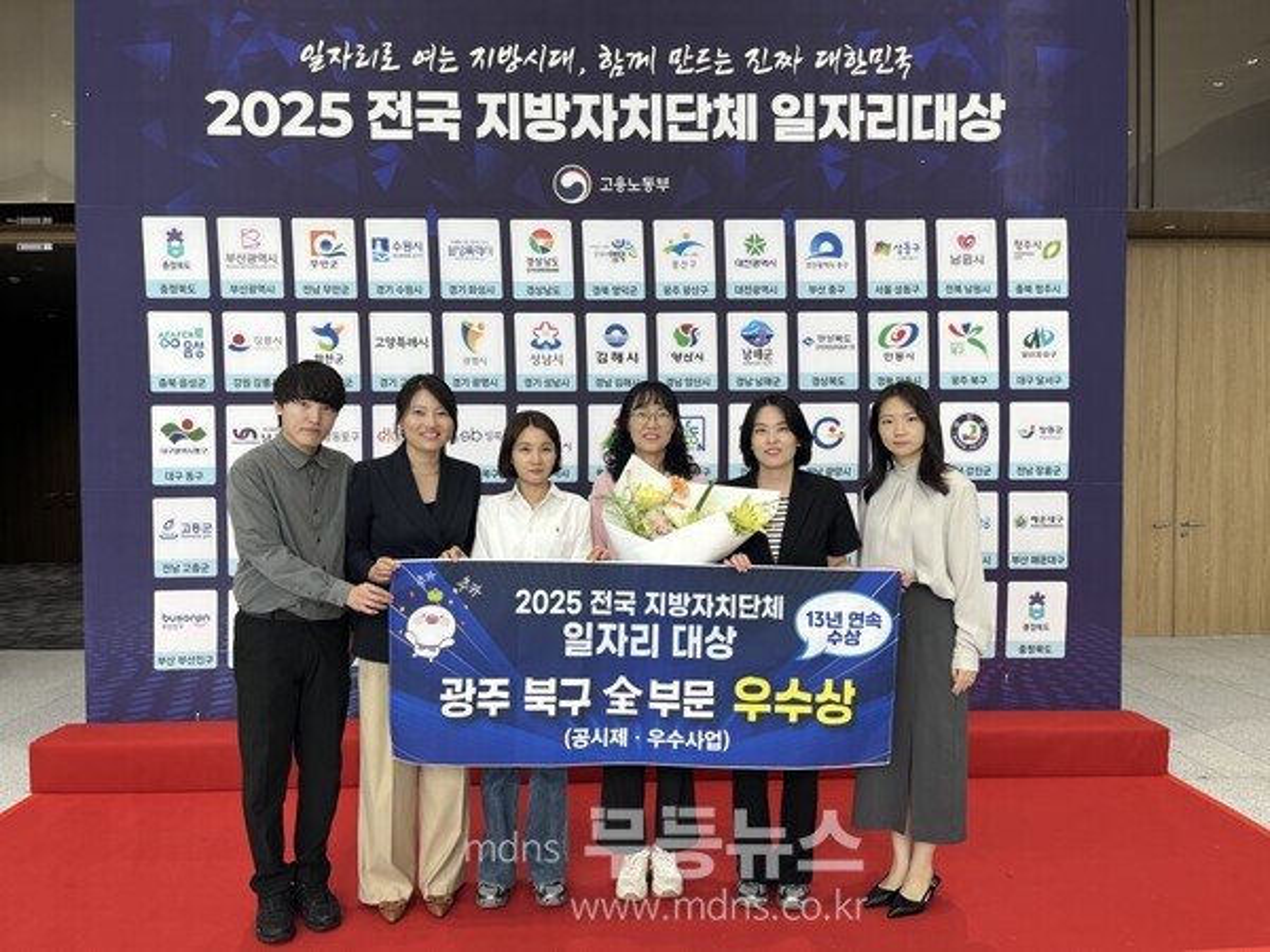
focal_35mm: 26
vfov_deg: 53.1
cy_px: 476
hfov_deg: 67.3
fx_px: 954
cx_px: 635
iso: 40
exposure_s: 1/122
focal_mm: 5.1
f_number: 1.6
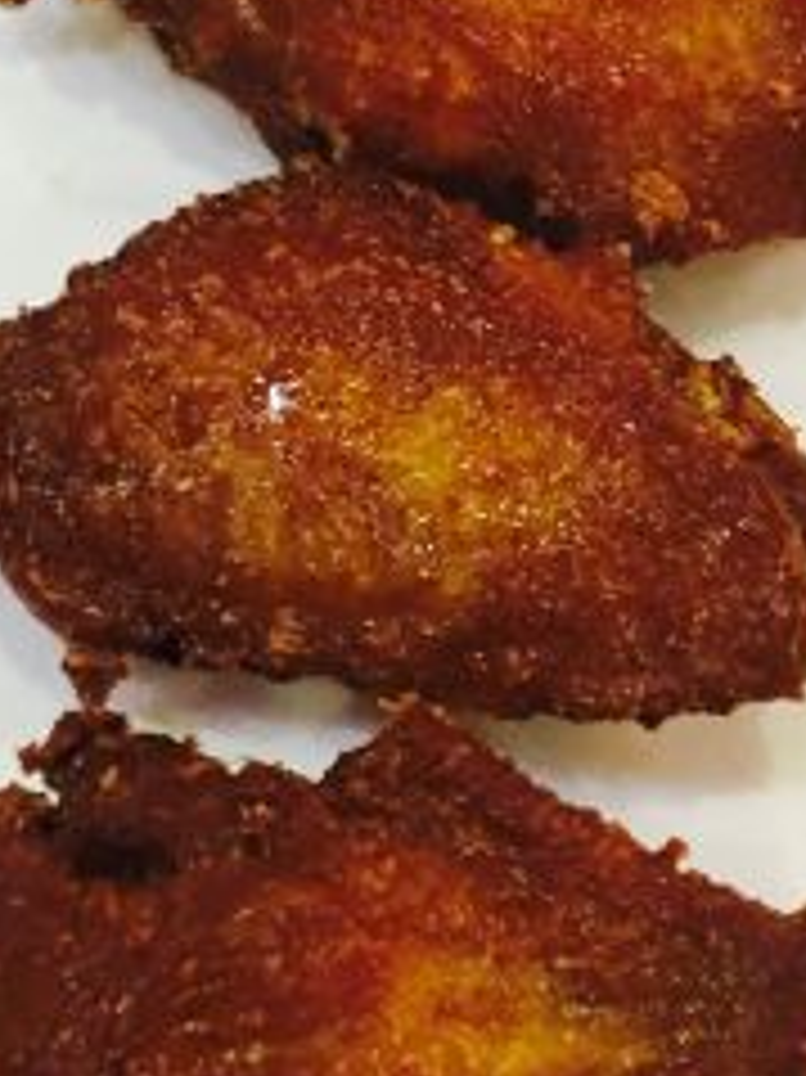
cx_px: 444
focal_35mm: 85
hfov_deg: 17.3
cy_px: 356
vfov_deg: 22.9
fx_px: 2641
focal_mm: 4.15
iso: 400
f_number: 2.2
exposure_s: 1/17
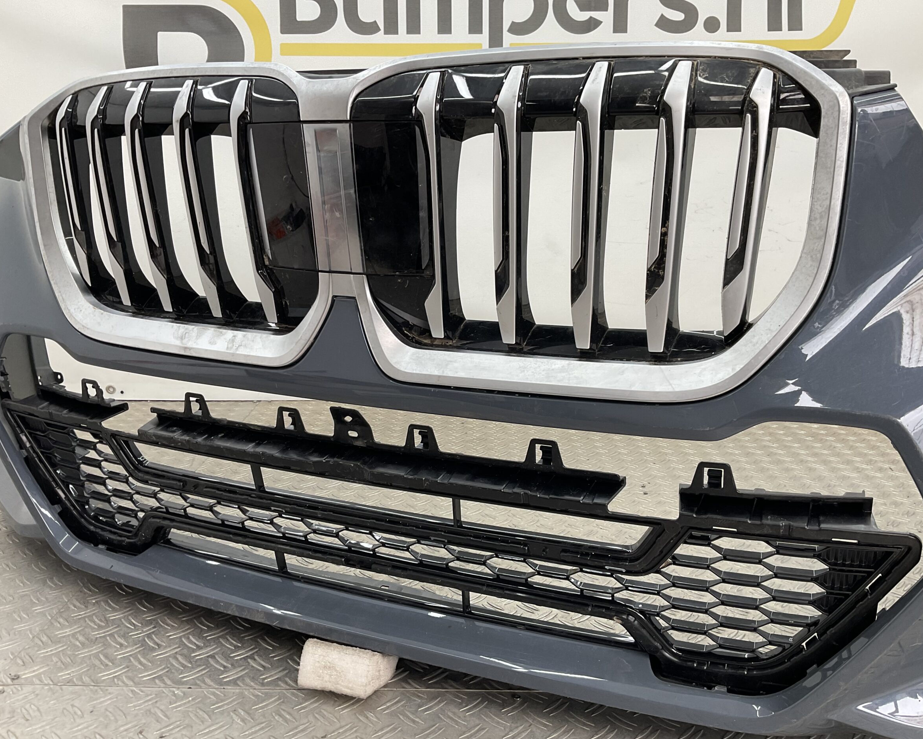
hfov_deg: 57.2
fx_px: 847
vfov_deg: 47.1
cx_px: 473
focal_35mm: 31
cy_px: 373
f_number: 1.8
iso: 32
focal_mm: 3
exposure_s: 1/120
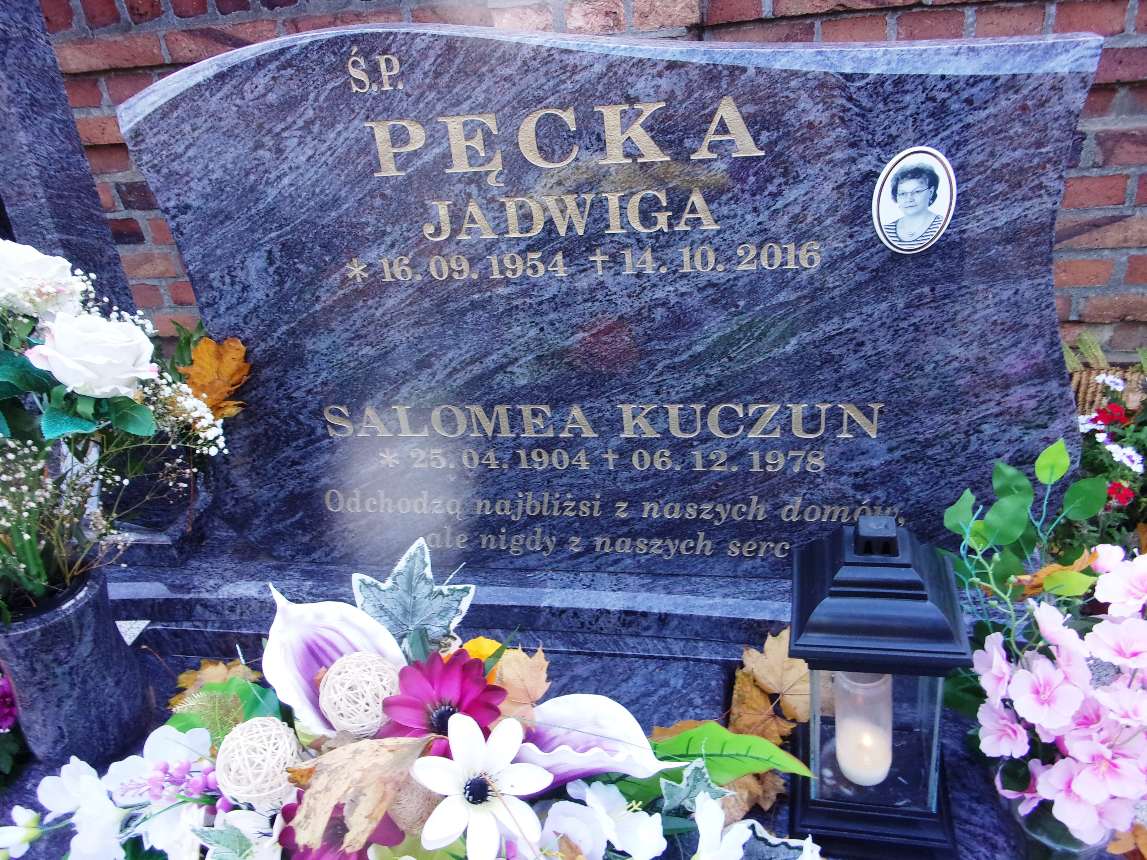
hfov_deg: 63.4
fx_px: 928
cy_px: 430
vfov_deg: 49.7
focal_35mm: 28
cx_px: 574
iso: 128
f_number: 3.9
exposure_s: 1/34
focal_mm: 5.1
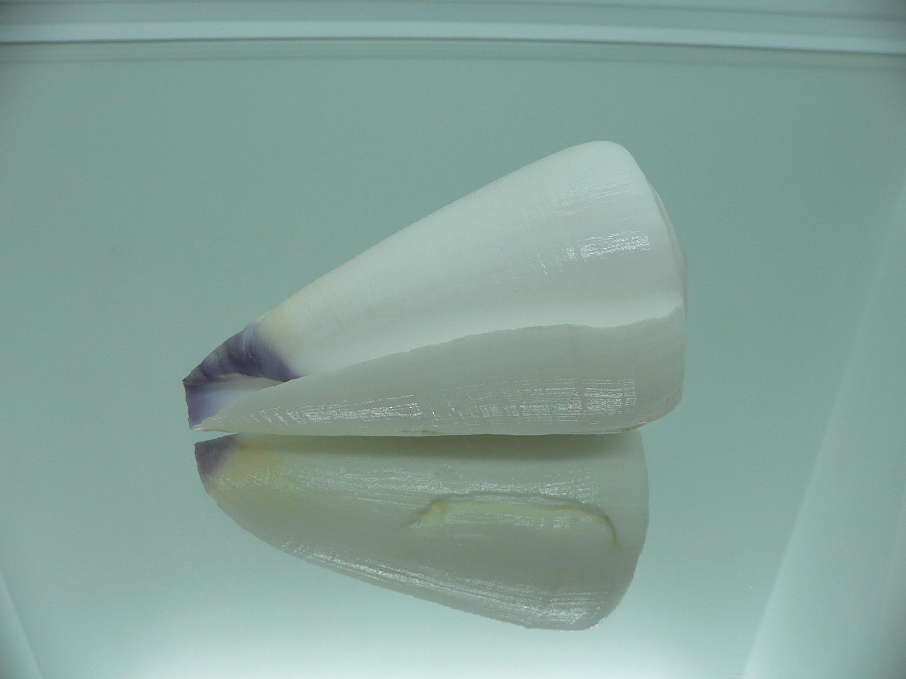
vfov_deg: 40.7
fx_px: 916
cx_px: 453
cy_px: 340
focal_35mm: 35
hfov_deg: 52.6
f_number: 2.8
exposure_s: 1/80
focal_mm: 4.6
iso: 80
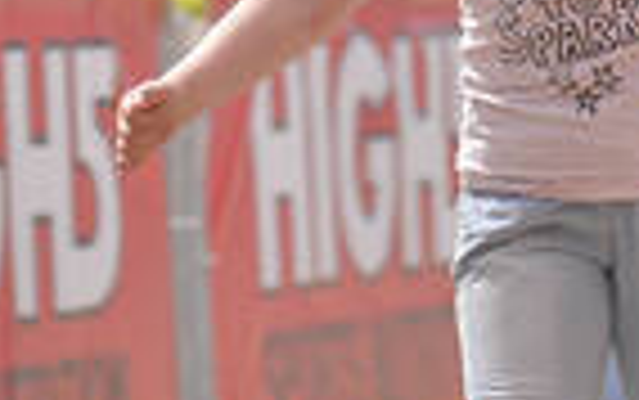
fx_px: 10788
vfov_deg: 2.1
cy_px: -479
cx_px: 1138
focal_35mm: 619
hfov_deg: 3.4
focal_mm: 135
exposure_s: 1/4000
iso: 200
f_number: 4
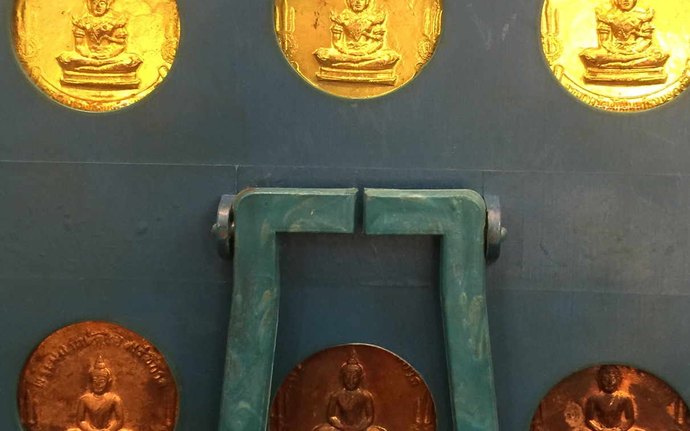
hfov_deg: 38.9
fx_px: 978
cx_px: 333
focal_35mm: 52
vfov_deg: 24.7
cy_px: 135
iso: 100
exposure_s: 1/17
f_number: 2.2
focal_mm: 4.15
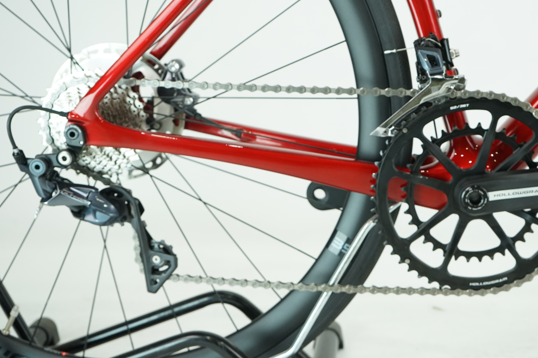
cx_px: 343
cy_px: 165
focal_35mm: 55
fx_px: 822
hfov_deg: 36.0
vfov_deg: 24.6
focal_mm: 42
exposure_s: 1/200
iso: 1600
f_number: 5.6
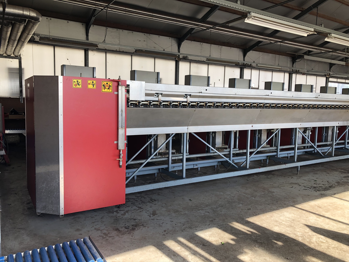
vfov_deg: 49.7
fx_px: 282
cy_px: 131
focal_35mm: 28
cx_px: 174
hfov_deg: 63.4
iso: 25
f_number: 1.8
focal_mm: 3.99
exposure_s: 1/120
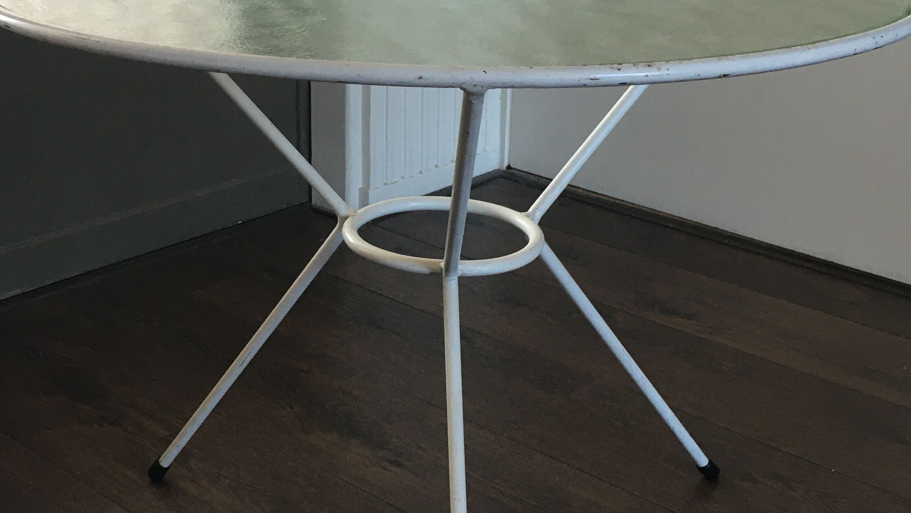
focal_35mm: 55
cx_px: 390
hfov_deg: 37.8
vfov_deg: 21.8
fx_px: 1329
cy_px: 224
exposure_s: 1/33
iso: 40
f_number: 2.2
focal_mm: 4.15
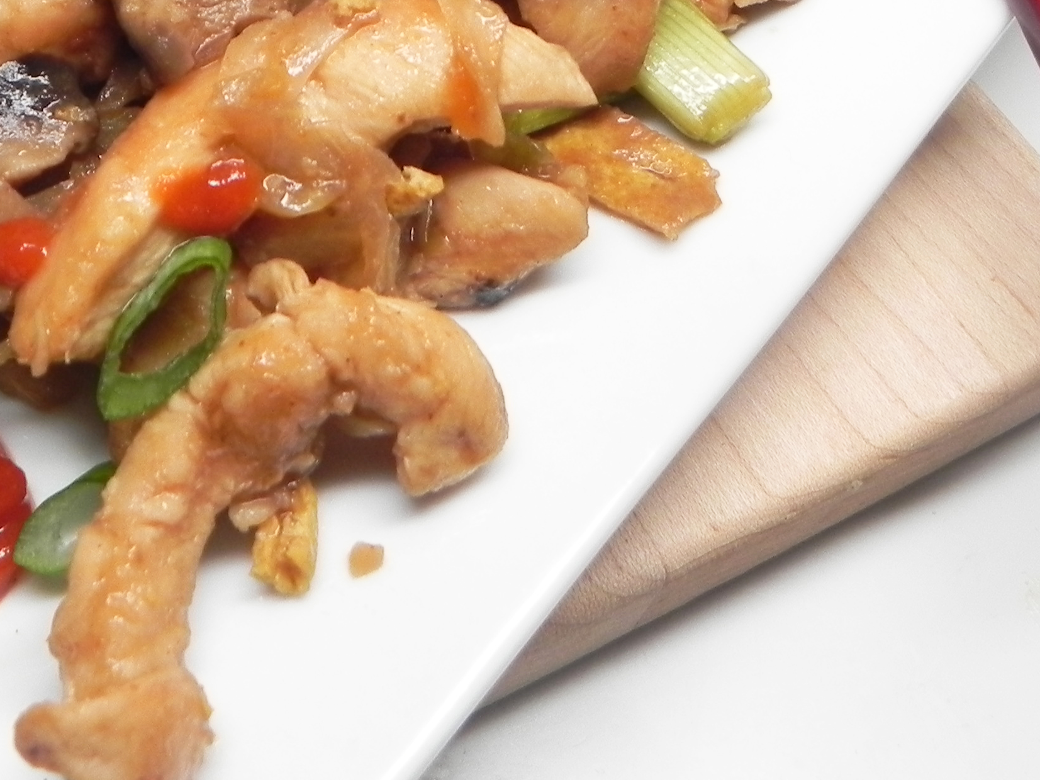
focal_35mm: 64
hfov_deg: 28.6
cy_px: -6
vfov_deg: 22.1
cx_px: 32
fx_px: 1923
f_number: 2.8
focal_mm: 5.2
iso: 160
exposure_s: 1/33.5
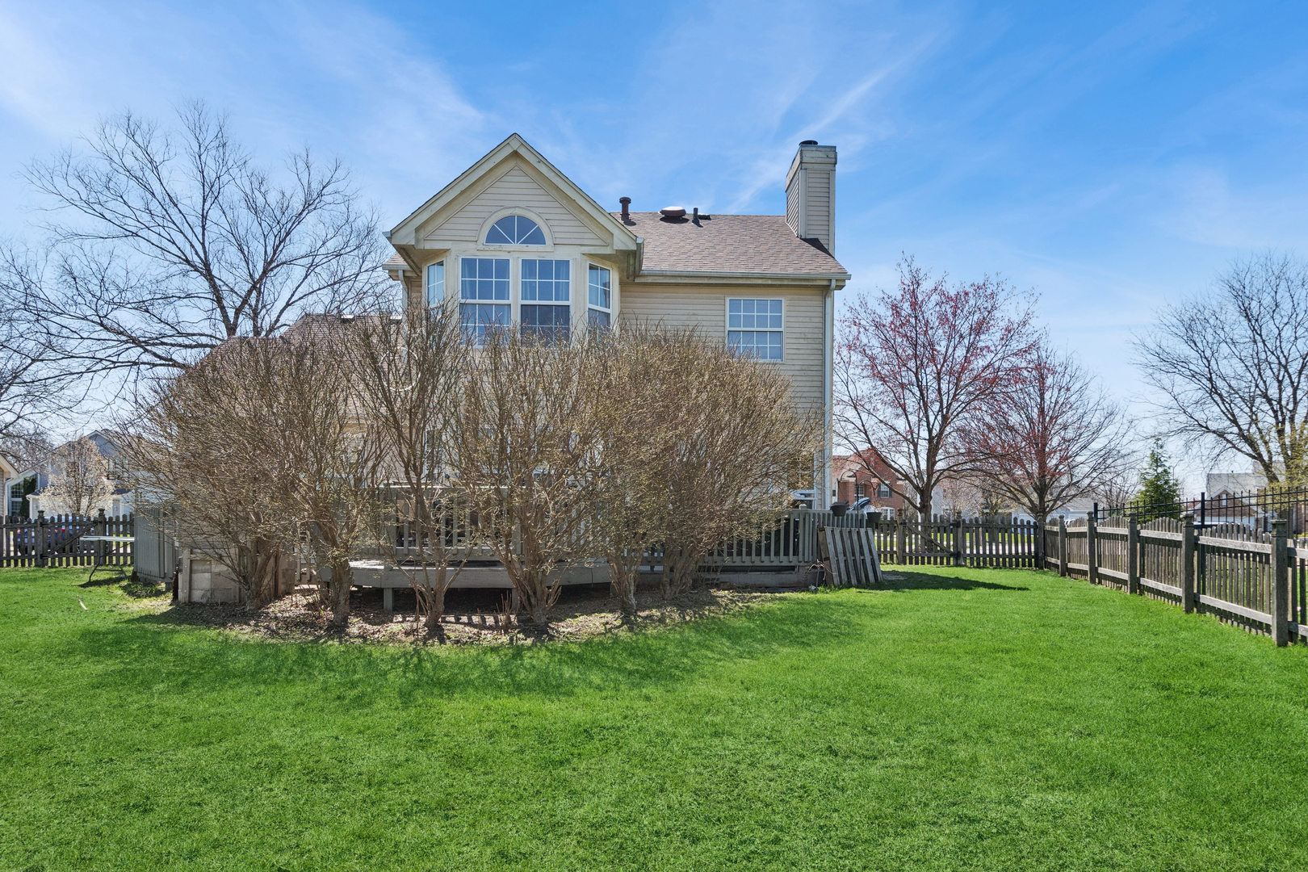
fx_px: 763
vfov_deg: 59.5
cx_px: 654
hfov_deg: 81.2
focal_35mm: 21
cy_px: 436
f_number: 8
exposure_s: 1/640
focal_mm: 14
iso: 320
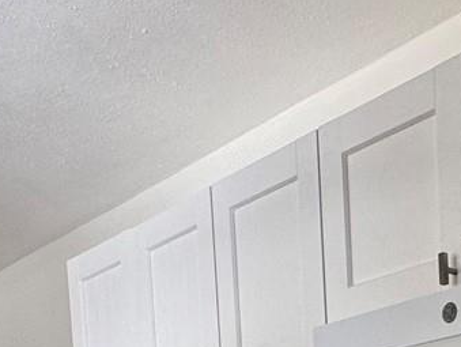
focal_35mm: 66
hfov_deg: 27.7
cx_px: 460
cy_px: 615
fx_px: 880
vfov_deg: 18.0
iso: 100
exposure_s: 1/99
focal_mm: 2.22
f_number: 2.2
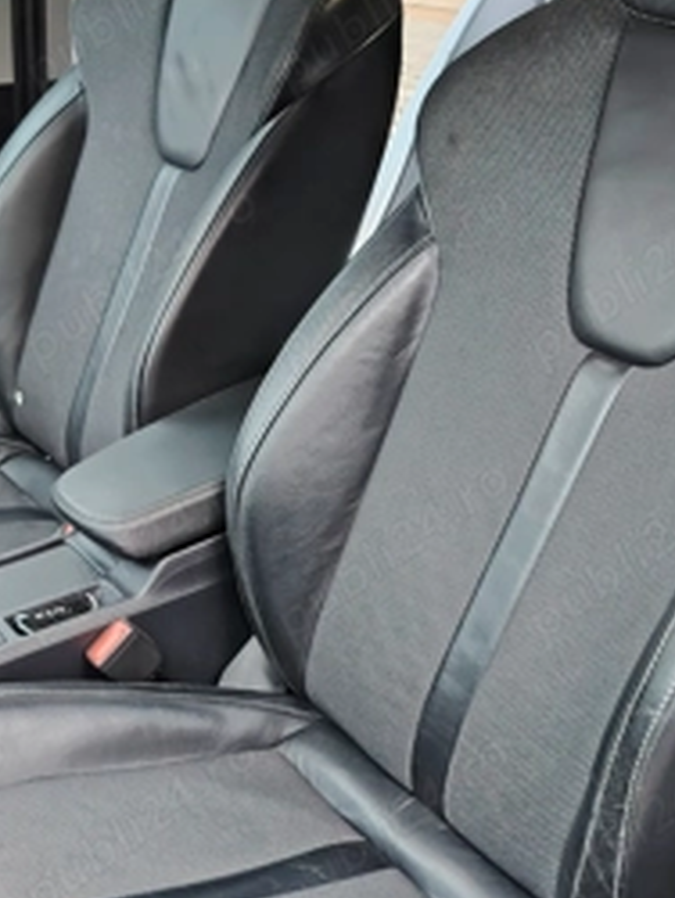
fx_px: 1246
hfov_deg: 30.2
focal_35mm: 48
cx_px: 266
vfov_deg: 39.1
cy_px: 611
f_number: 1.75
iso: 925
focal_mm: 5.25
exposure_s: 1/25
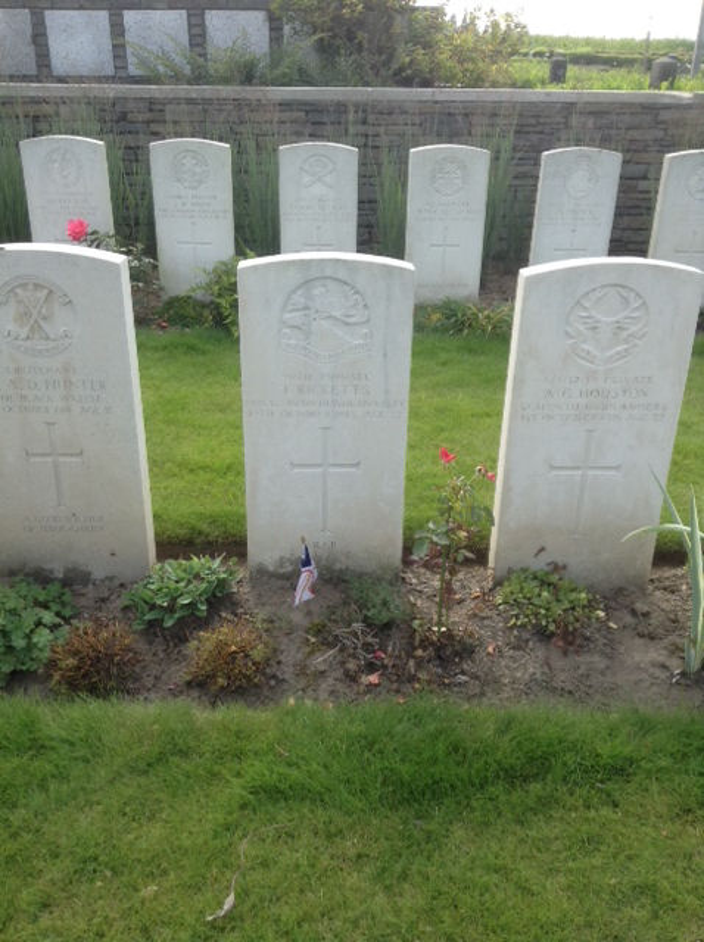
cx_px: 352
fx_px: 897
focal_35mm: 33
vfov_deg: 55.4
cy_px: 471
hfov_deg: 42.8
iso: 25
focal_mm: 3.3
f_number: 2.4
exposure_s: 1/277
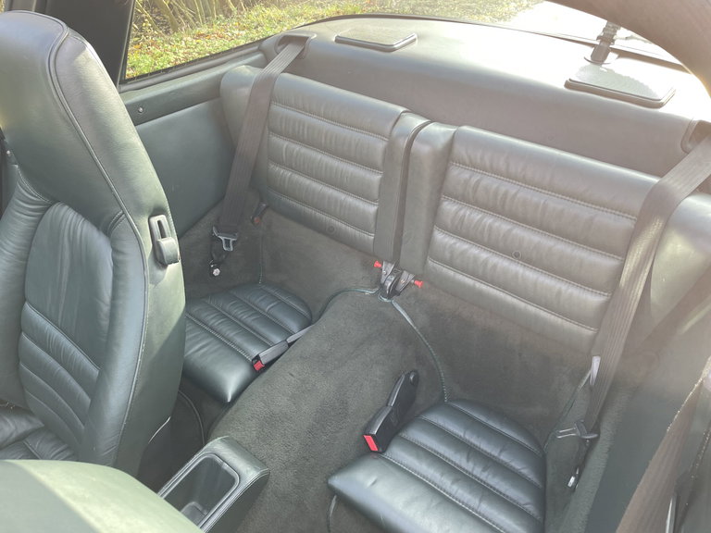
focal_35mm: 26
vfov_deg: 53.1
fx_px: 534
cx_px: 356
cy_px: 266
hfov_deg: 67.3
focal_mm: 4.2
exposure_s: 1/121
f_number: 1.6
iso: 50
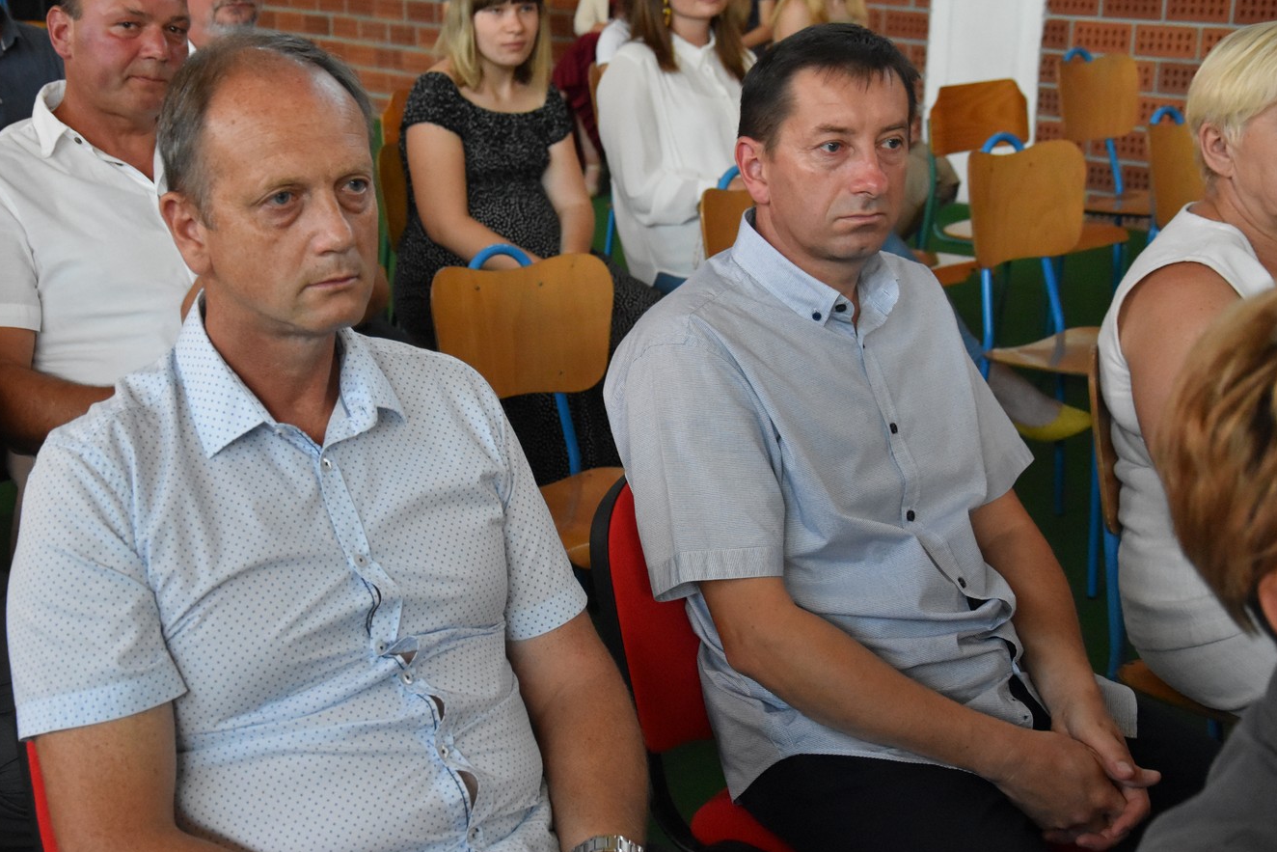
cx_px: 542
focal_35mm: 58
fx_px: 2057
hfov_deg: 34.4
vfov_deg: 23.4
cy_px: 406
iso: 3200
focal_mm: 32
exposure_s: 1/250
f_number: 4.2
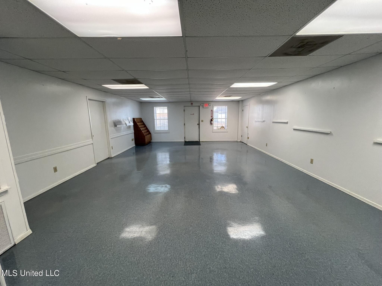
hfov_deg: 106.2
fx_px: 143
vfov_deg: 89.9
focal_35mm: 13
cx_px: 191
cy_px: 143
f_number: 1.8
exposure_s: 1/120
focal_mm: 1.57
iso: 160
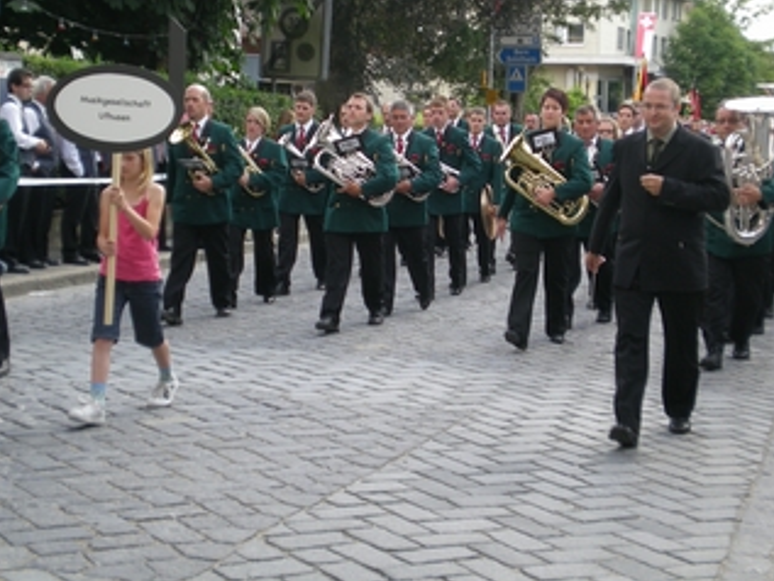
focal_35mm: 75
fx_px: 1678
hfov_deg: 26.0
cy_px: 201
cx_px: 404
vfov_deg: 19.6
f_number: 3.9
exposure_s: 1/84
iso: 50
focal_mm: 9.3
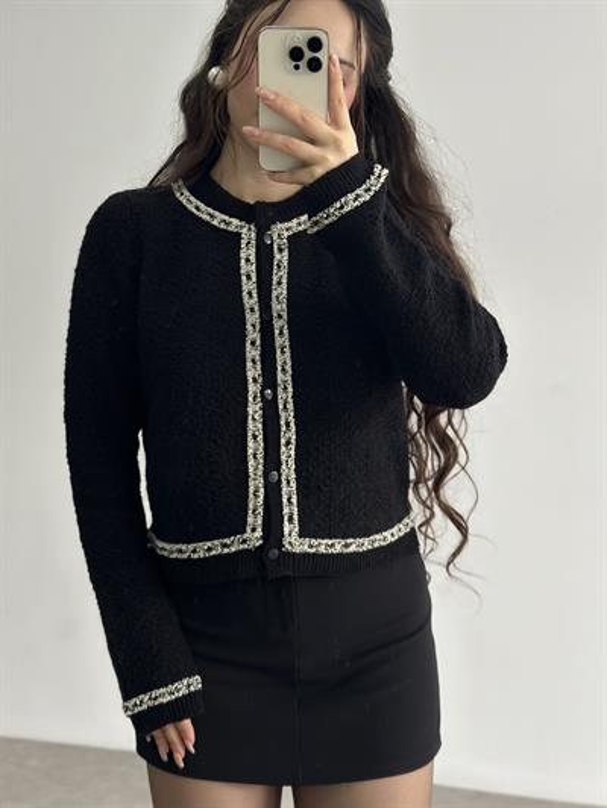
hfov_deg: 30.3
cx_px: 304
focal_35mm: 48
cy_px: 404
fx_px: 1122
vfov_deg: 39.6
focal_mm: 6.86
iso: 64
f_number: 1.78
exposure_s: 1/121
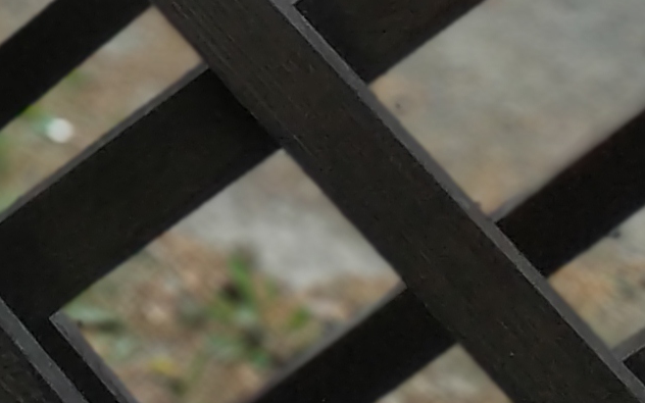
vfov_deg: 6.7
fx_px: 2830
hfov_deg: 10.4
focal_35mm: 161
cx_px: -1098
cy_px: -1118
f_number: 1.9
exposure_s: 1/133
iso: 100
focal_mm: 3.94
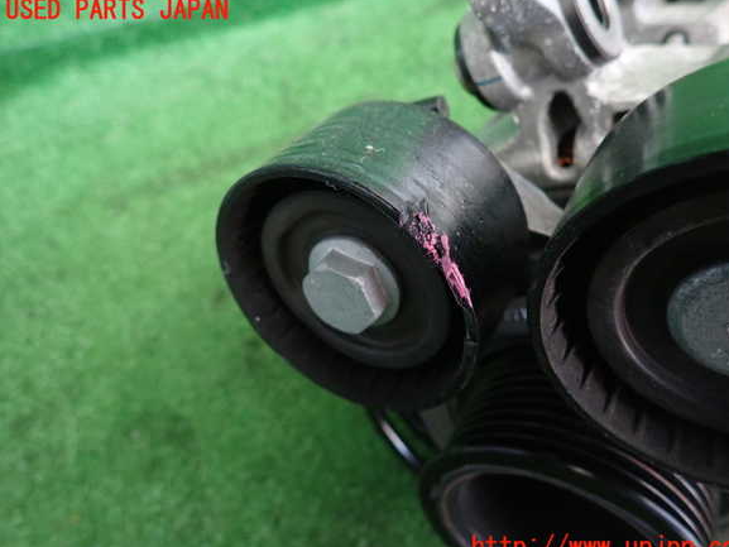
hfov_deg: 67.3
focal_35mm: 26
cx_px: 378
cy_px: 279
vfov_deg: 53.1
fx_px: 548
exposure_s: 1/25
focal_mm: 4.5
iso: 800
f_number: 2
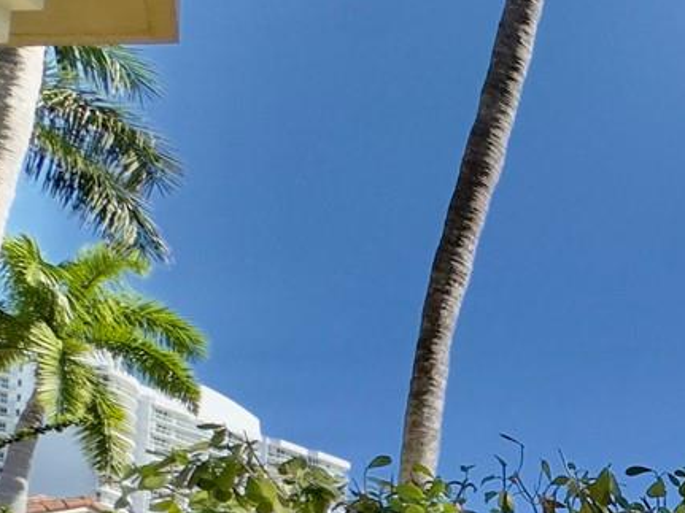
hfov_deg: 23.6
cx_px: 1160
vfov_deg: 23.2
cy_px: 745
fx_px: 1029
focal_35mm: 52
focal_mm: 2.22
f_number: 2.2
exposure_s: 1/868
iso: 40
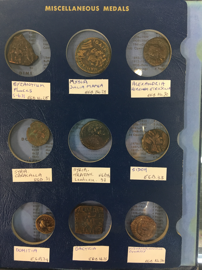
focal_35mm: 29
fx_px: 226
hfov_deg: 48.2
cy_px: 135
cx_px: 101
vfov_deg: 61.7
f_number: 2.2
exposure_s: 1/33
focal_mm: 4.15
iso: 125
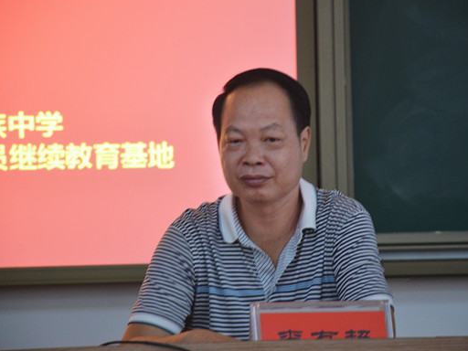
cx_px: 257
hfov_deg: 8.4
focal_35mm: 236
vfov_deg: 6.3
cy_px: 174
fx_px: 3191
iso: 1600
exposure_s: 1/30
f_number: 5.6
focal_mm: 140
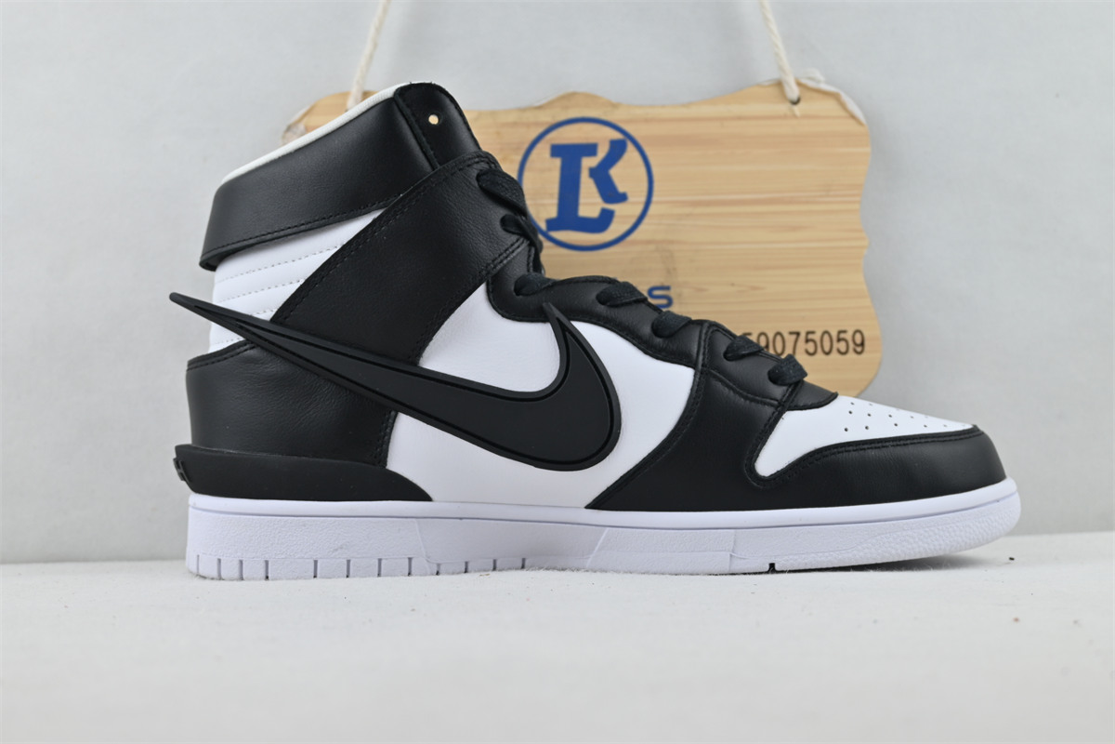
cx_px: 558
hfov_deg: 47.2
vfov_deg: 32.4
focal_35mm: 41
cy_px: 372
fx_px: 1278
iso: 100
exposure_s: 1/80
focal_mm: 27.5
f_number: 4.5
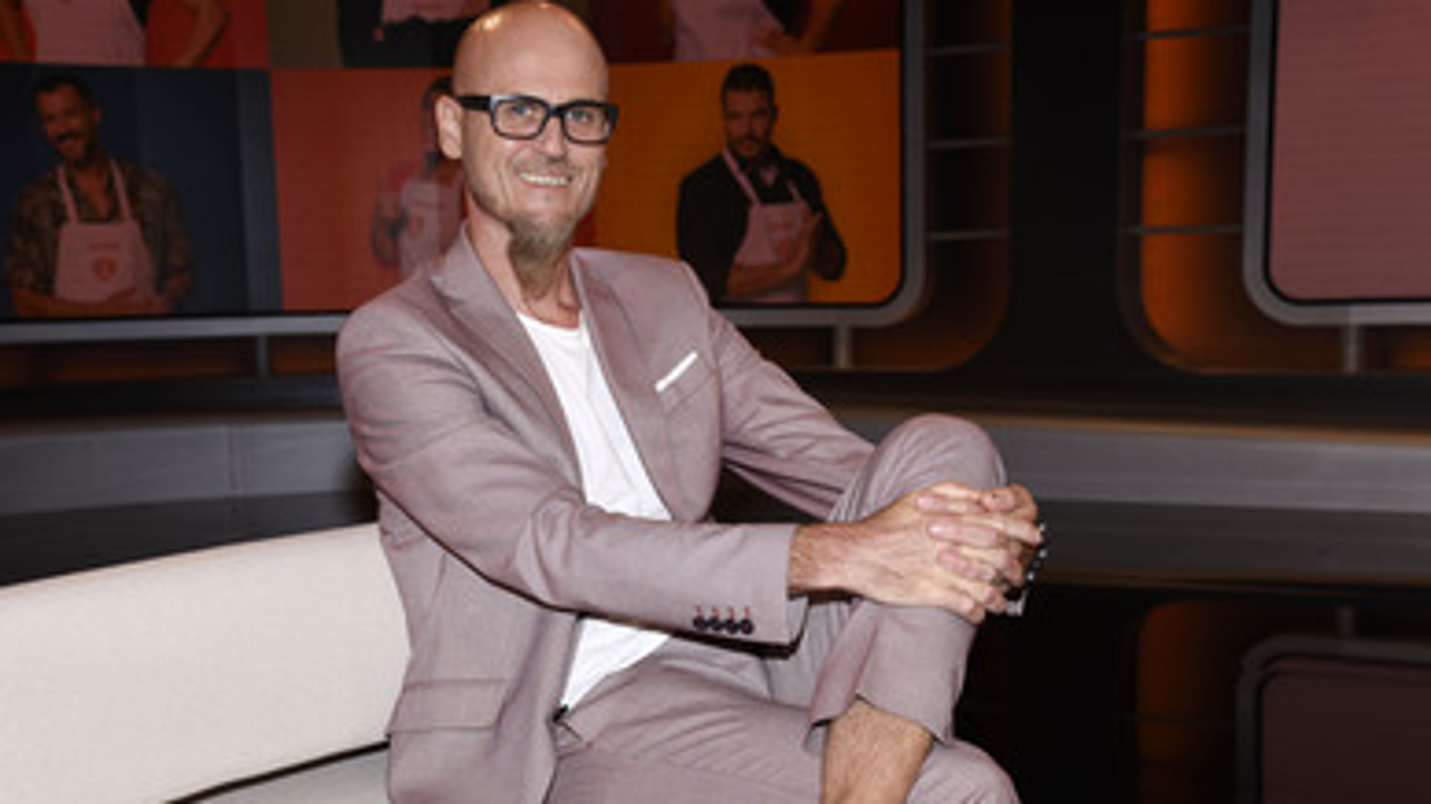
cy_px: 505
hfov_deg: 37.2
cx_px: 673
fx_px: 2124
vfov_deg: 21.4
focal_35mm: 56
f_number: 6.3
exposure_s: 1/160
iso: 320
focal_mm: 46
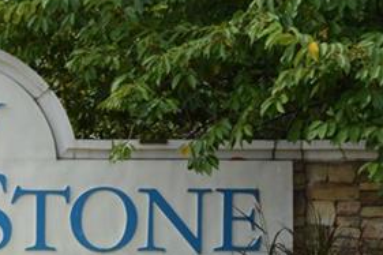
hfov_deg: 15.3
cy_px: 224
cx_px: -30
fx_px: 1393
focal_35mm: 131
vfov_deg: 10.4
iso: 100
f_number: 7.1
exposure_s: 1/200
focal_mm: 24
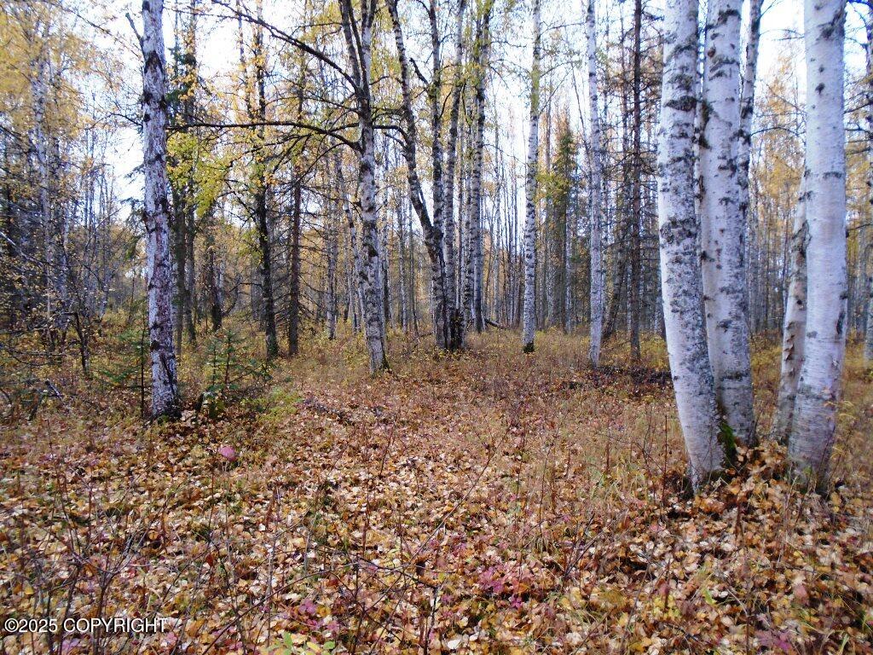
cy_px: 328
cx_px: 436
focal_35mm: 26
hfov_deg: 67.3
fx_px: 656
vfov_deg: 53.1
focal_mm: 4.6
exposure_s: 1/100
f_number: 3.2
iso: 100
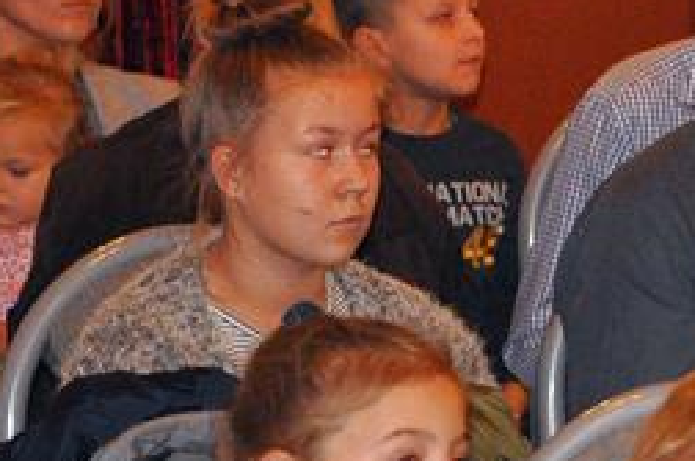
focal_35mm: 380
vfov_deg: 3.6
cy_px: 266
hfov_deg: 5.4
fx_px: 7316
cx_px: 924
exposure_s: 1/60
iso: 2000
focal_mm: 75
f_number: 5.3
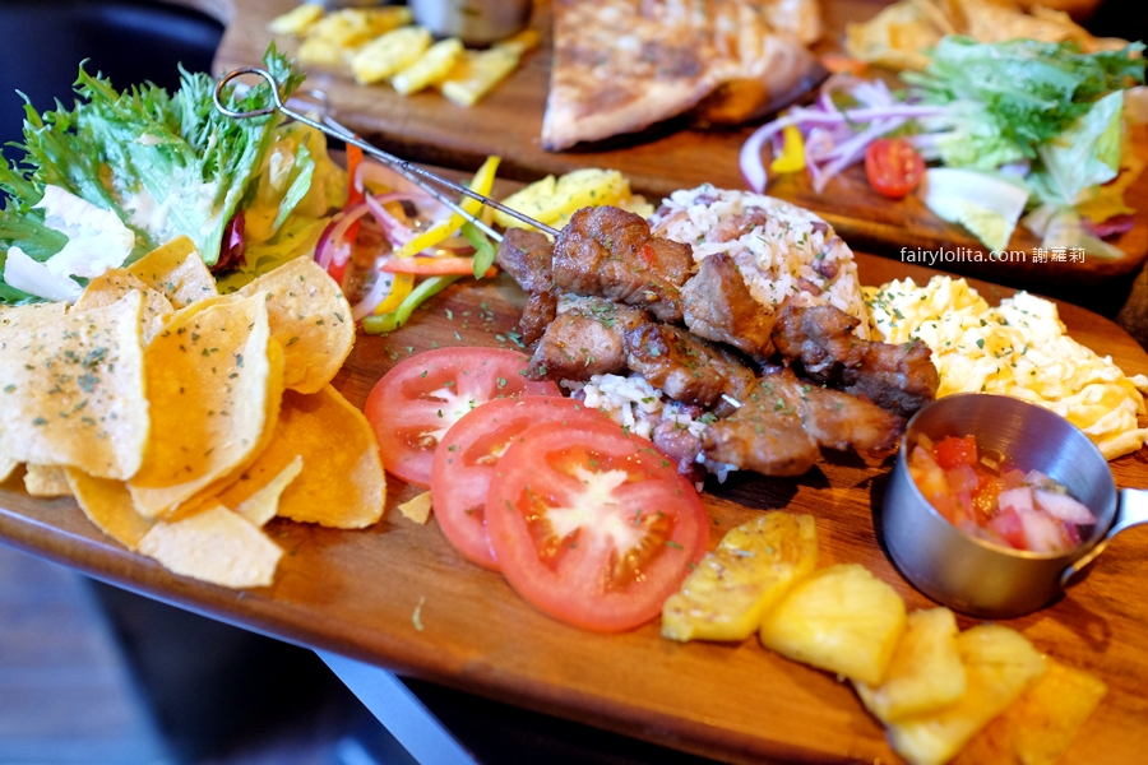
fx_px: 1116
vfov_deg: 37.9
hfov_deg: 54.4
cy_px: 382
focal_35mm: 35
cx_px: 574
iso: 2000
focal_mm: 23
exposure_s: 1/70
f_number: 2.5
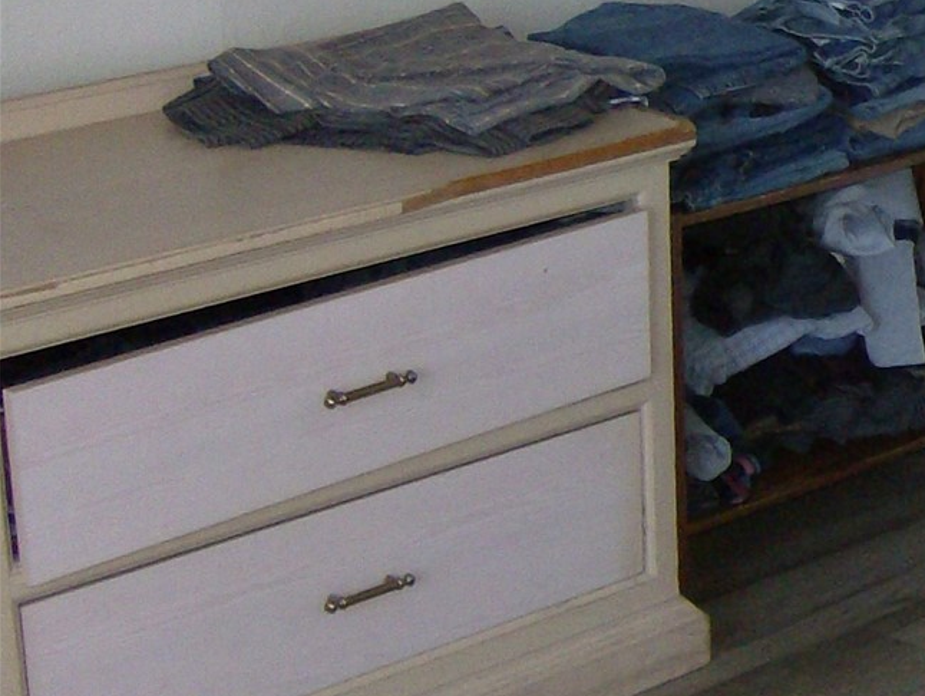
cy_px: 225
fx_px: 2862
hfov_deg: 16.7
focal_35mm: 107
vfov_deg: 13.8
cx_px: 1372
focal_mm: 6
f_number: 2.8
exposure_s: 1/60
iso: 200
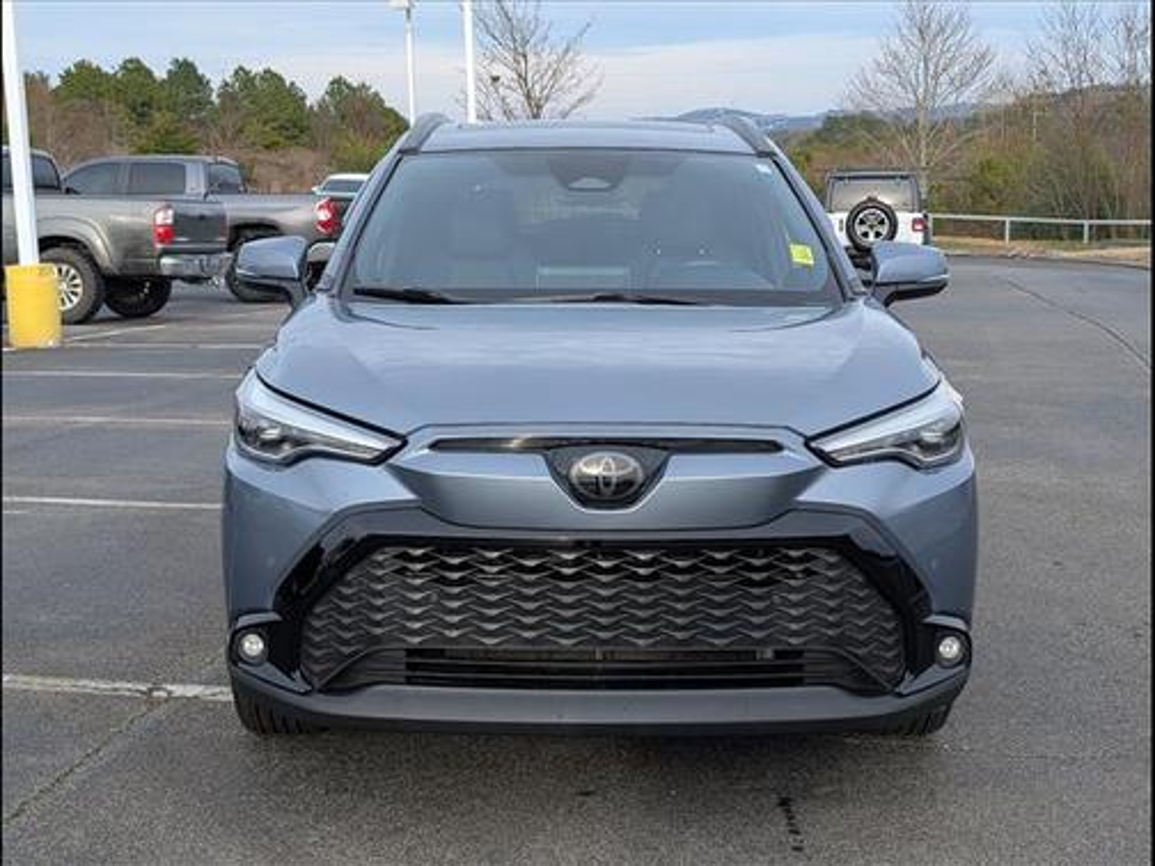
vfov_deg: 29.7
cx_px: 578
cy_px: 433
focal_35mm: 49
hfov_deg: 38.9
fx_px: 1635
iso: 22
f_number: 1.68
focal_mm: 6.9
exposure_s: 1/256
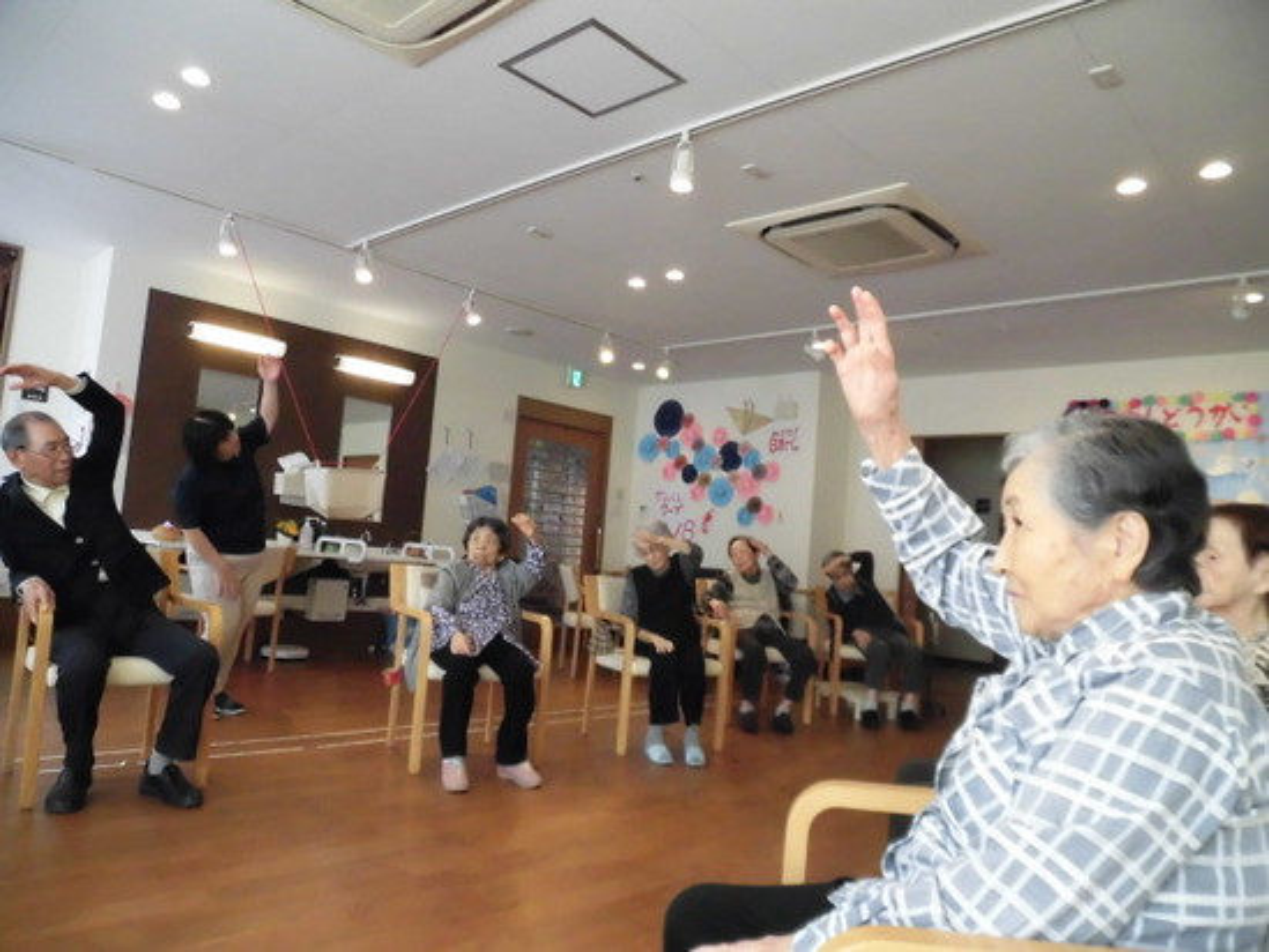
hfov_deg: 71.6
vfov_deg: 56.8
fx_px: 880
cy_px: 476
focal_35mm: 24
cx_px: 634
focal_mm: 4.3
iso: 800
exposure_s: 1/200
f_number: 3.1
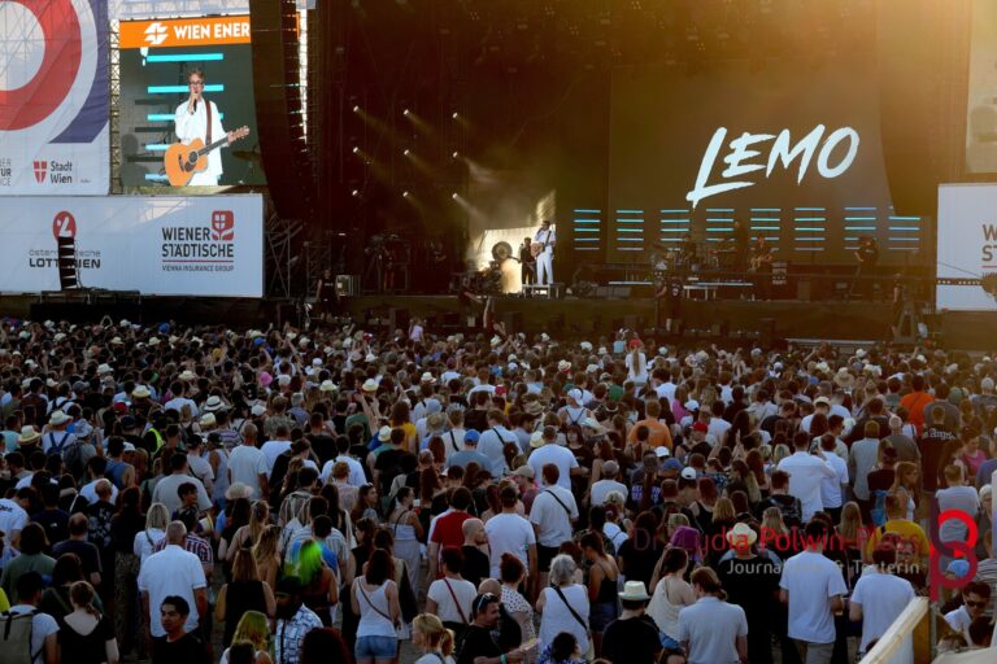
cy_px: 332
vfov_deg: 13.2
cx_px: 498
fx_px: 2866
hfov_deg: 19.7
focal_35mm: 104
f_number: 5
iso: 100
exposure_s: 1/125
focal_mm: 69
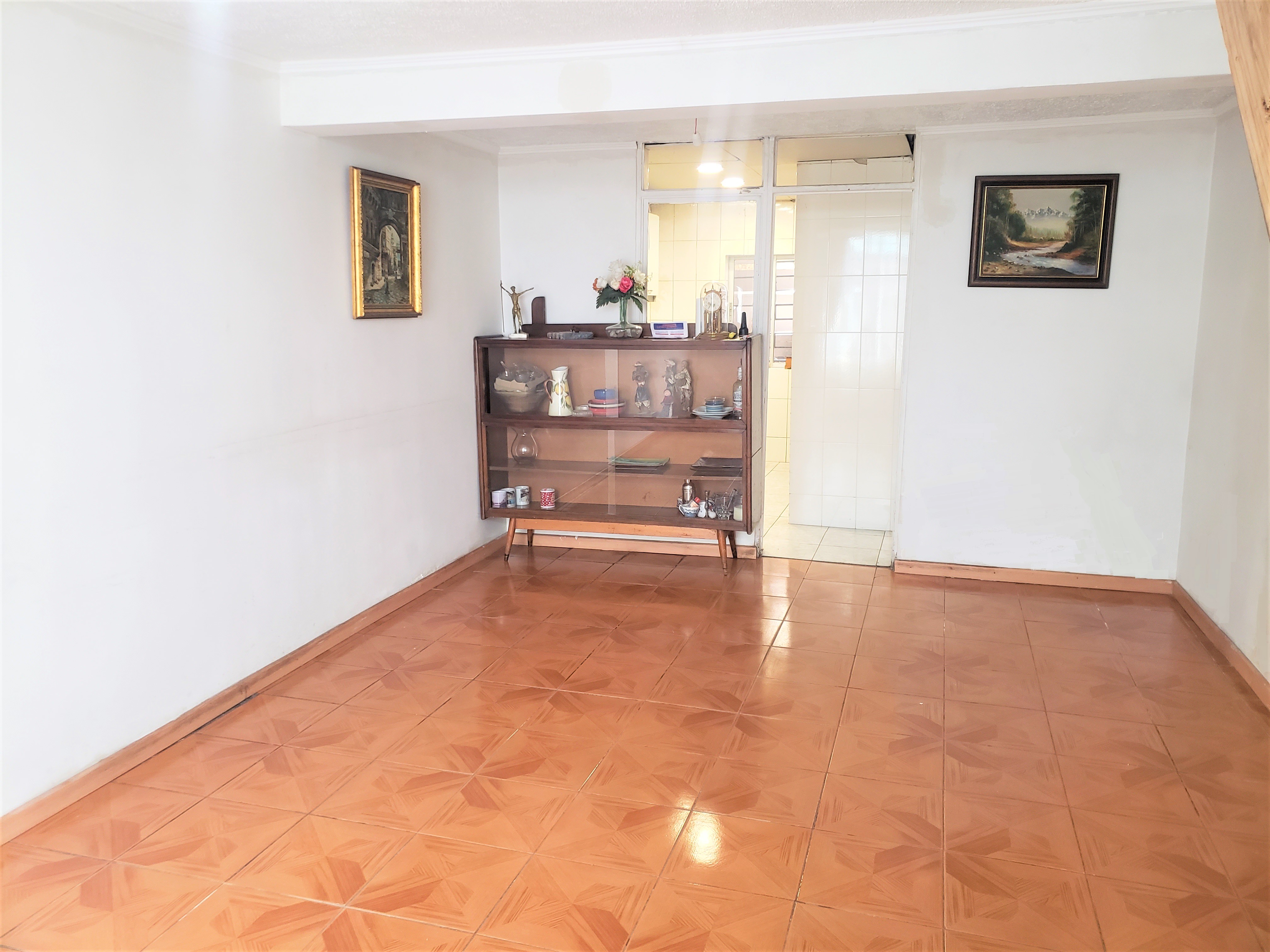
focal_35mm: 26
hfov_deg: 67.3
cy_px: 476
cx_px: 635
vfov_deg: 53.1
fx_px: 954
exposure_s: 1/50
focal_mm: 4.3
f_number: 1.5
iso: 200
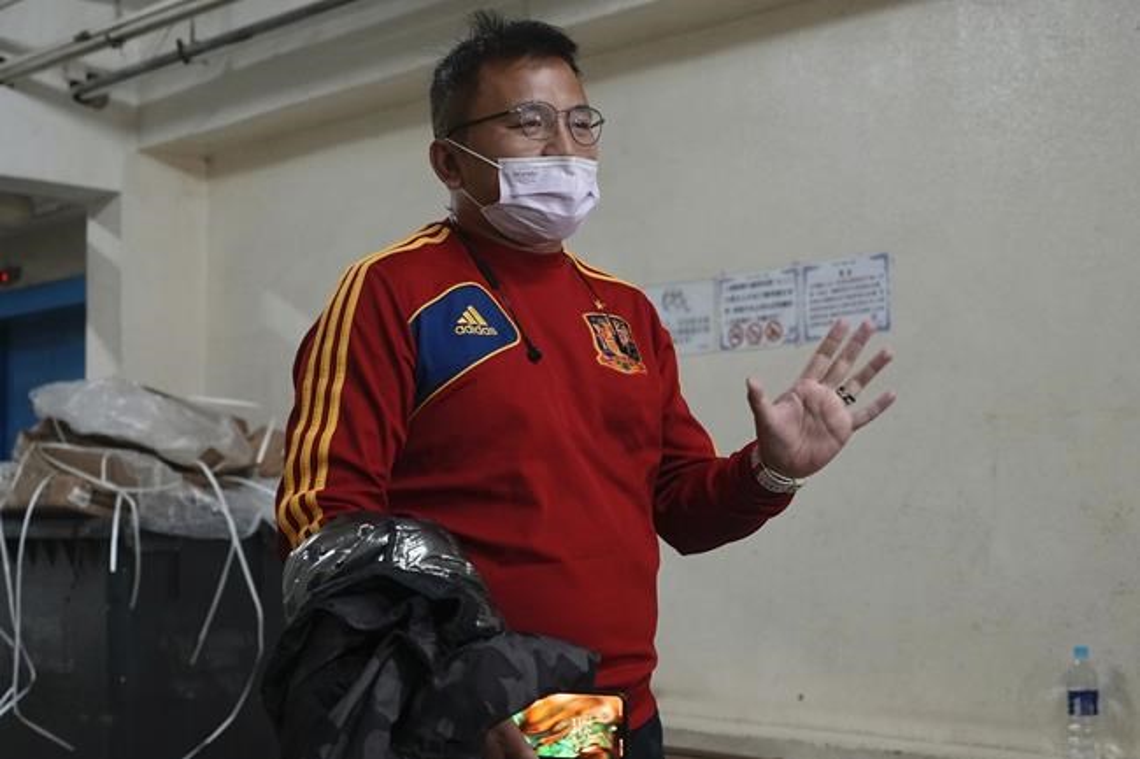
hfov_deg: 40.4
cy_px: 380
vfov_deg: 27.5
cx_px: 570
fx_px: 1551
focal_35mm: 49
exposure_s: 1/250
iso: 2500
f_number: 2.8
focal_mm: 33
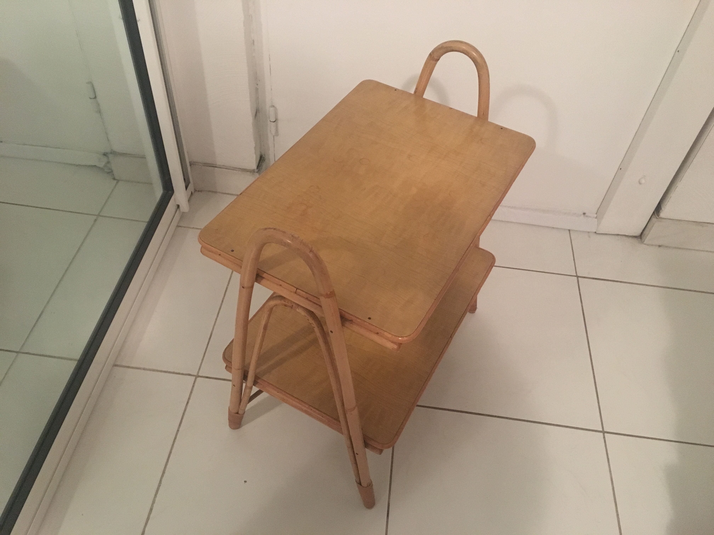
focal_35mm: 29
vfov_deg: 48.2
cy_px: 268
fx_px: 598
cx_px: 357
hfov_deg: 61.7
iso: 500
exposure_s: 1/17
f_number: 2.2
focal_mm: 4.15
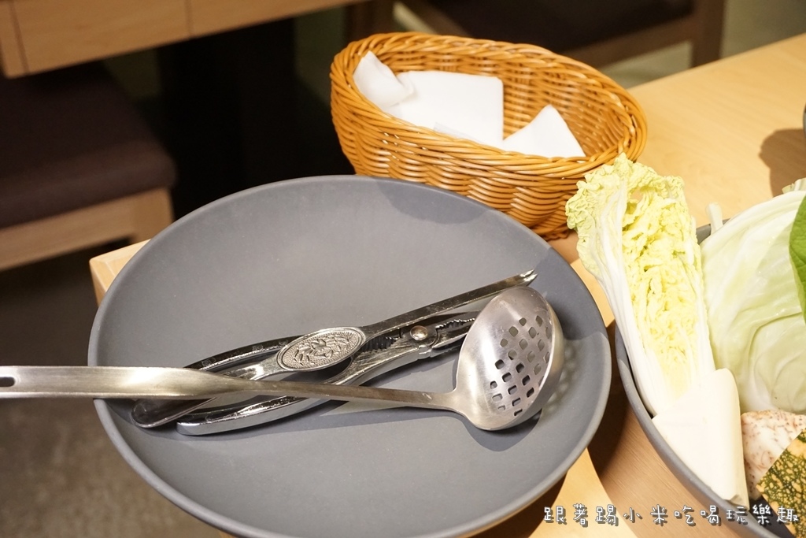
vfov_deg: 33.0
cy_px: 269
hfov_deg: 47.9
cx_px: 403
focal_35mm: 40
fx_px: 907
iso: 2500
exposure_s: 1/60
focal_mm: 27
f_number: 4.5
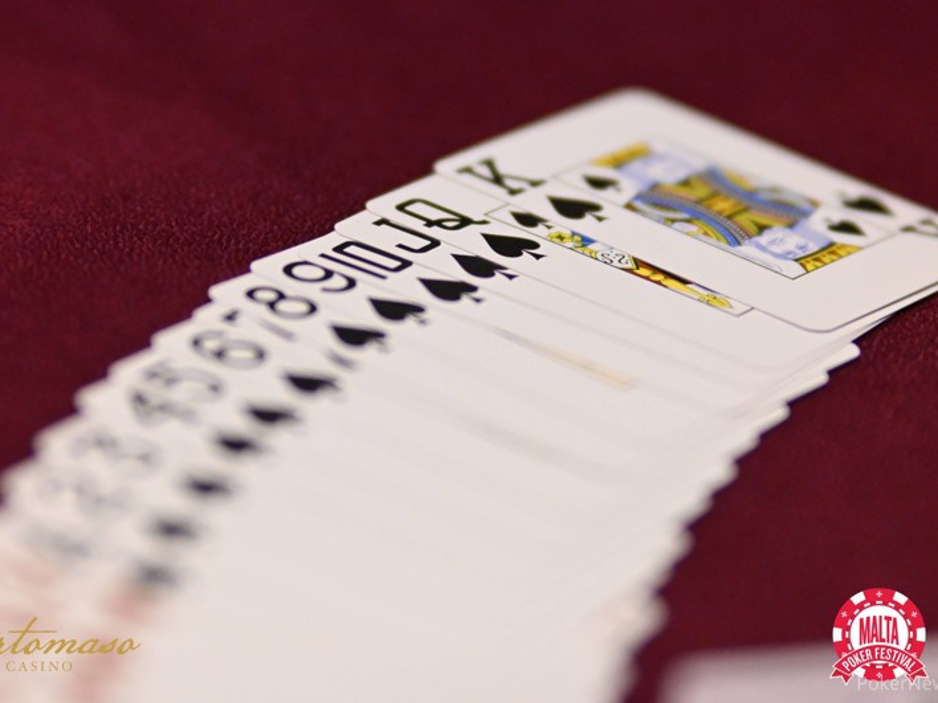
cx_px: 439
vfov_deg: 10.7
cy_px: 352
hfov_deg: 14.2
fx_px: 3754
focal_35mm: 139
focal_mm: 85
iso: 6400
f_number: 1.8
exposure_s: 1/4000
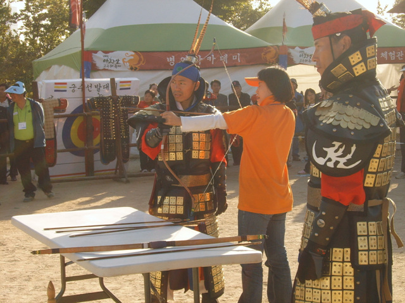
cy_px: 152
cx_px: 202
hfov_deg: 26.0
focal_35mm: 75
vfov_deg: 19.6
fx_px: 877
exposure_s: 1/125
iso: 50
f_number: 8.2
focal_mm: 12.4
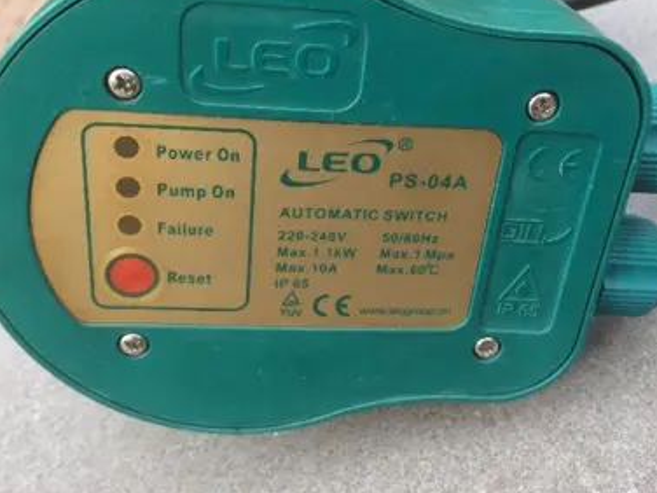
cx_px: 334
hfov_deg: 50.1
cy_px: 184
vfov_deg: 38.4
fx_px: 702
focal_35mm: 37
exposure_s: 1/100
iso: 40
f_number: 2.2
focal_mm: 4.15
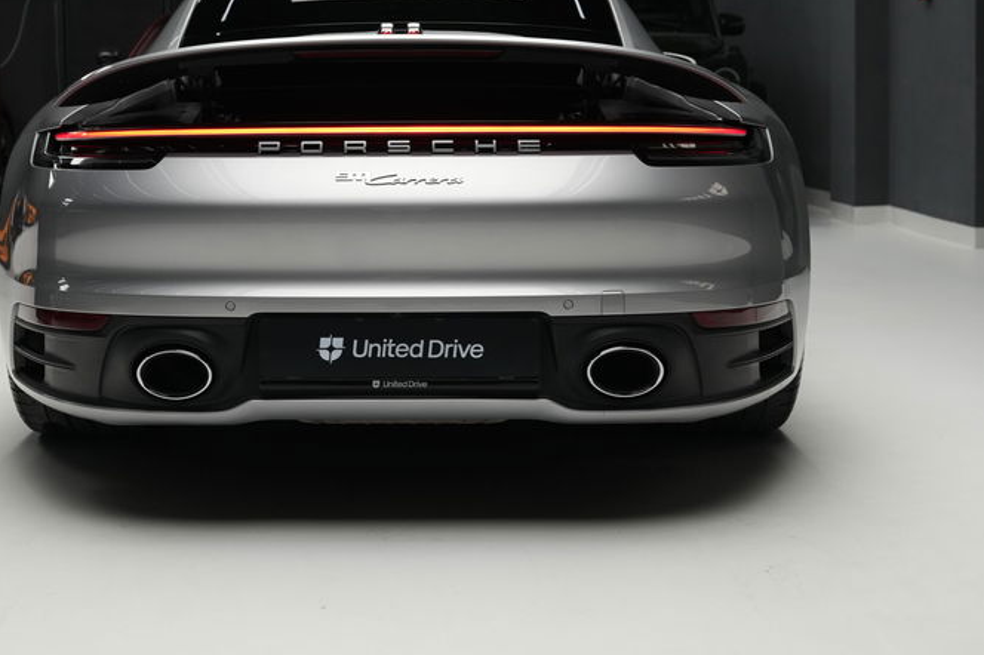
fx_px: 1475
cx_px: 390
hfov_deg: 36.7
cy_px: 178
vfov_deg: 24.8
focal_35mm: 54
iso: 640
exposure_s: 1/40
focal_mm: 35
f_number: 4
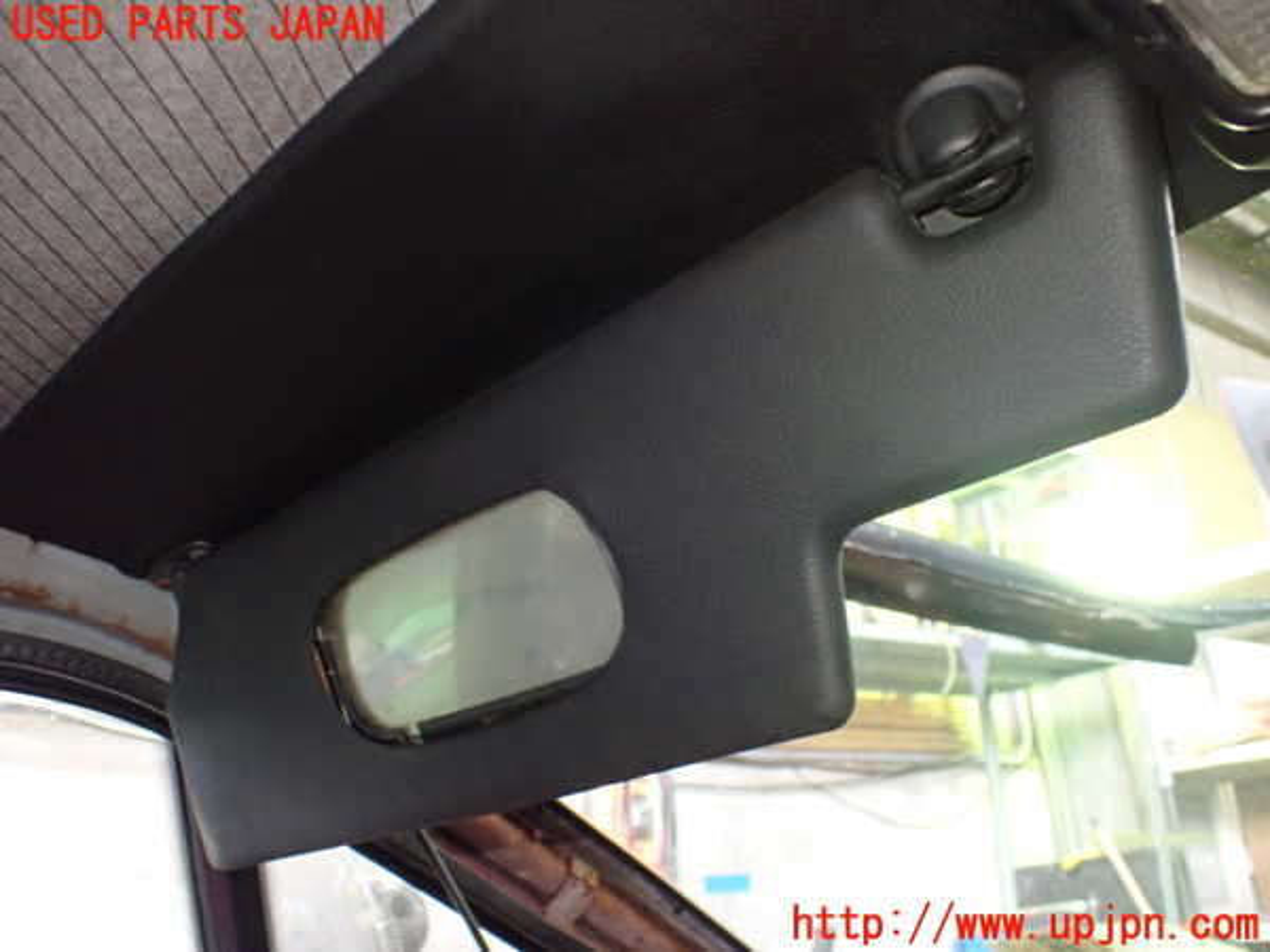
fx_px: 1101
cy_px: 476
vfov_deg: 46.8
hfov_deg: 60.0
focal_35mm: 30
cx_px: 635
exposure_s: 1/30
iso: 1000
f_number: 2.3
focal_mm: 5.4
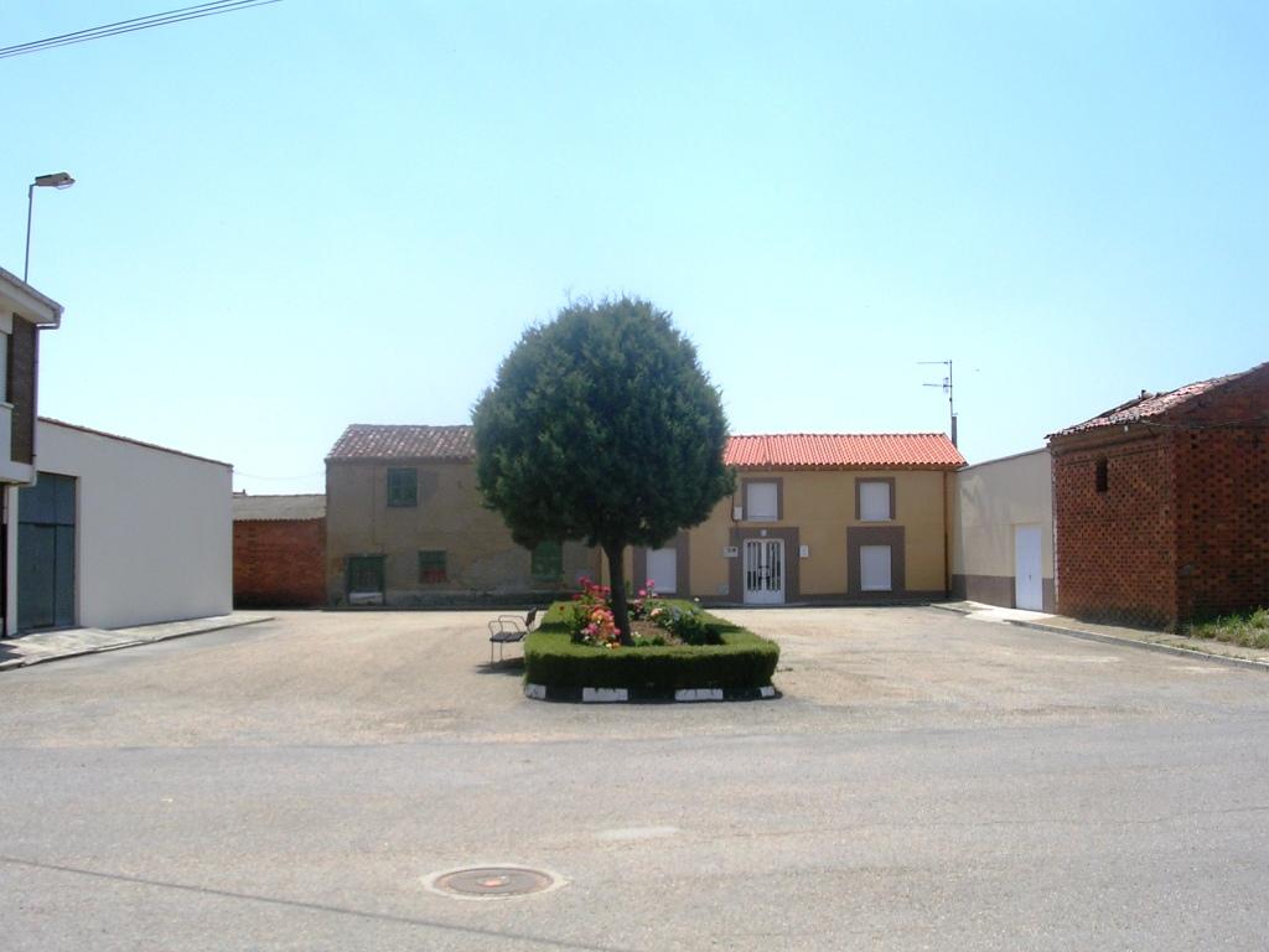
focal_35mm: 38
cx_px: 634
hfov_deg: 49.0
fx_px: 1393
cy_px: 476
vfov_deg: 37.7
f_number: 5.6
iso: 50
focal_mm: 5.8
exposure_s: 1/392
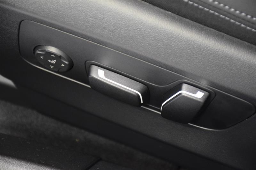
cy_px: 85
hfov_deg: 13.7
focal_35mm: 150
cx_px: 128
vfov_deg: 9.1
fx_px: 1066
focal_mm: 100
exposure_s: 1/15
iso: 3200
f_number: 5.6
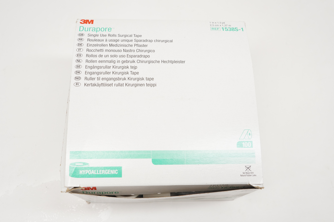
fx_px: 334
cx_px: 167
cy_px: 111
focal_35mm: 36
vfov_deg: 36.8
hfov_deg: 53.2
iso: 800
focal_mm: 24
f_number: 7.1
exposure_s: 1/100
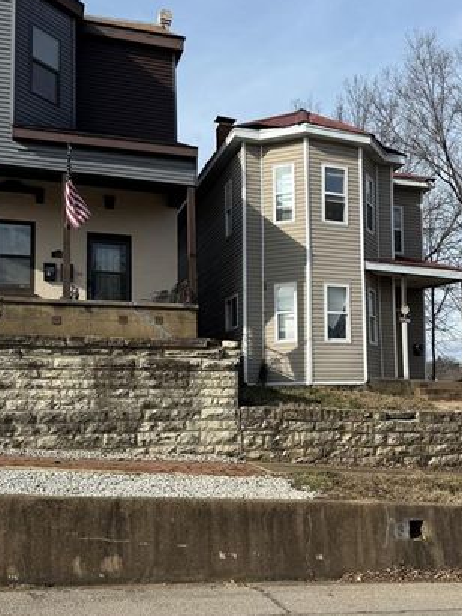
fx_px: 693
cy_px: 346
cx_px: 333
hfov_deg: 36.2
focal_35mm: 39
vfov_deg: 47.7
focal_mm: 6.76
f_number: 1.78
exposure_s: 1/4975
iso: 80
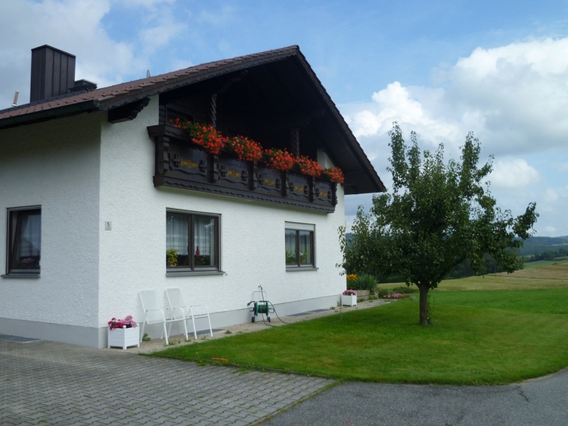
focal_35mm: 35
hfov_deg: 52.6
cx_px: 279
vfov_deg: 40.7
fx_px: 574
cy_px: 207
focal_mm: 6.1
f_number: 9
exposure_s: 1/100
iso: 80
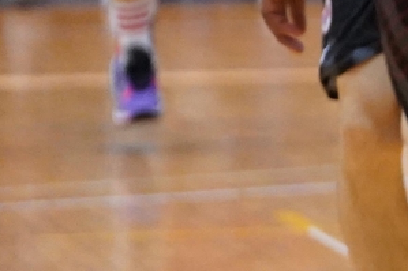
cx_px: 1210
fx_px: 9141
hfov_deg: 2.5
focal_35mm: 807
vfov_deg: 1.7
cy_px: -50
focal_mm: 134
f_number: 3.2
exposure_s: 1/1000
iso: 8000
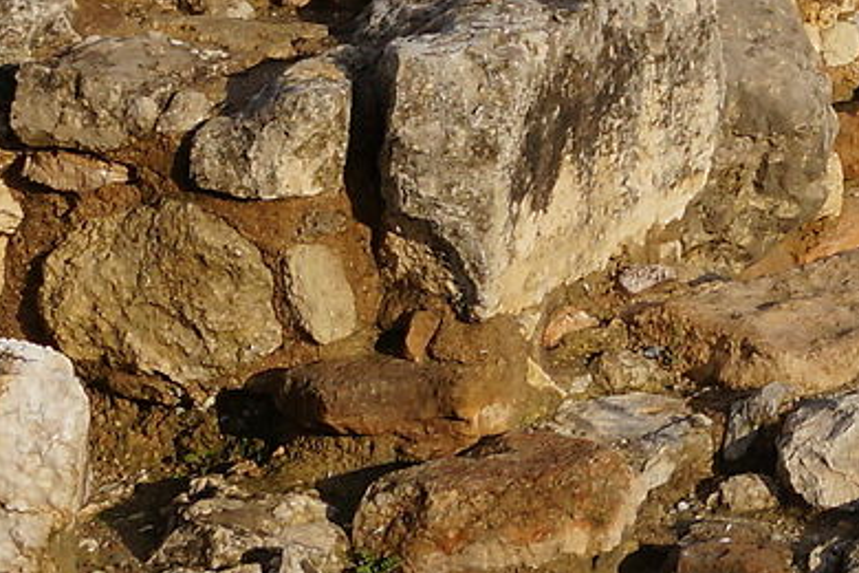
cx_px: 1967
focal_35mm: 203
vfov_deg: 6.5
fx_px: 4843
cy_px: -785
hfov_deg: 9.2
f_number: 10
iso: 100
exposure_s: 1/160
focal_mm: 22
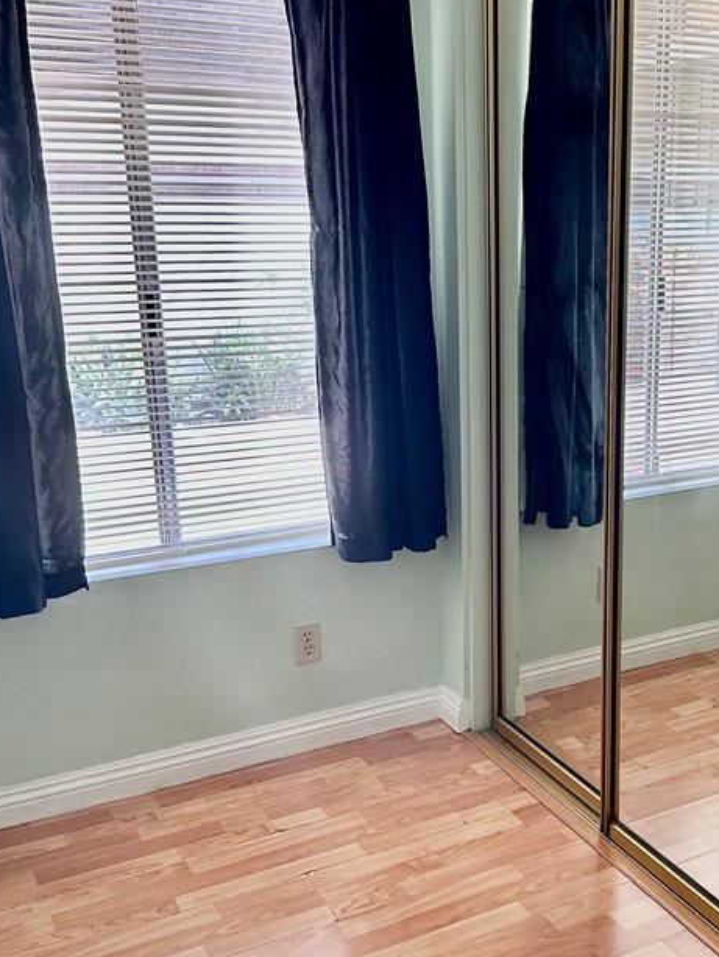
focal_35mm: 40
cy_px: 508
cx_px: 526
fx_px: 1107
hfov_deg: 35.3
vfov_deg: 46.8
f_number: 1.78
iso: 250
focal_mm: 6.86
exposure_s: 1/60
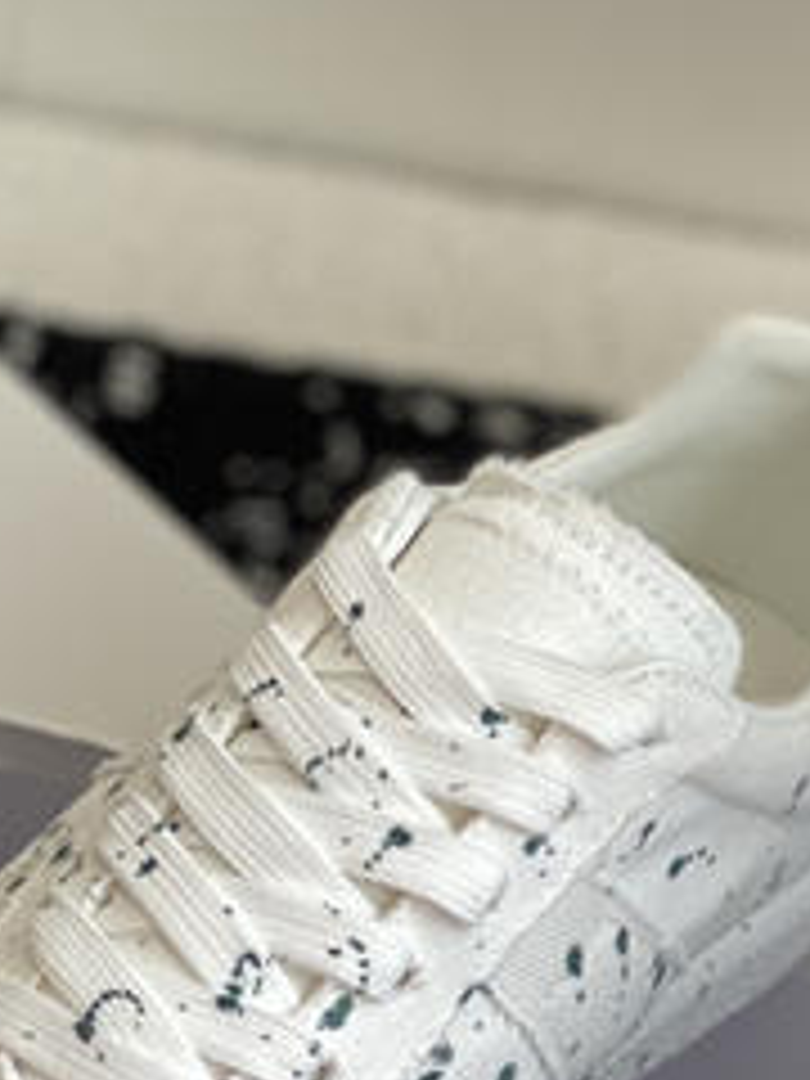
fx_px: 5865
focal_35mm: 188
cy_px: 958
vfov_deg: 10.5
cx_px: 922
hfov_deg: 7.8
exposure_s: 1/122
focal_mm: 6
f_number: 2
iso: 25
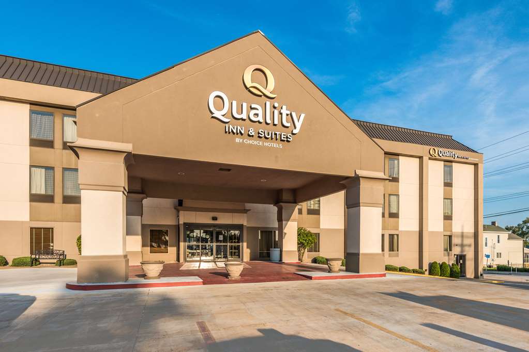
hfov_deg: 96.7
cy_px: 176
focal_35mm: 16
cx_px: 264
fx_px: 235
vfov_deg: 73.7
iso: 100
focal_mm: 16
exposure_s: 1/100
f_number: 11
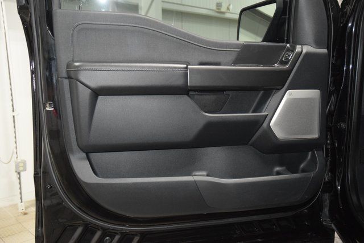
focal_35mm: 36
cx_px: 182
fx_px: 364
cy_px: 122
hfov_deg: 53.1
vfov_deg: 36.9
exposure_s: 1/100
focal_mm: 24
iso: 3200
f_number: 3.8
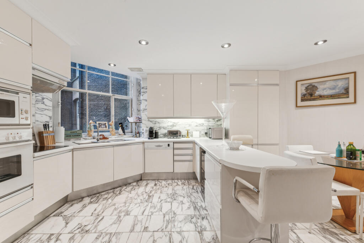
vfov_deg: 81.2
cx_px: 182
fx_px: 142
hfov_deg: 104.2
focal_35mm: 14
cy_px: 122
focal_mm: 14
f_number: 11
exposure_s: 1/6
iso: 400
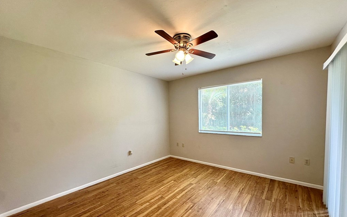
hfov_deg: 101.5
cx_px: 174
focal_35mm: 15
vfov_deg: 74.4
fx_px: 142
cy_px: 123
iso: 125
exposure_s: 1/120
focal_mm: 2.22
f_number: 2.2
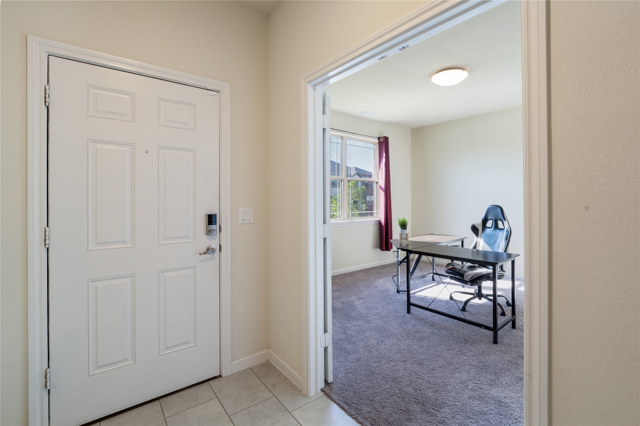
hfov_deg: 96.7
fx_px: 284
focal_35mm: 16
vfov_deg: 73.7
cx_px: 320
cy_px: 213
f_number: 11
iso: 100
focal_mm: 16
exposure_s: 1/2.5
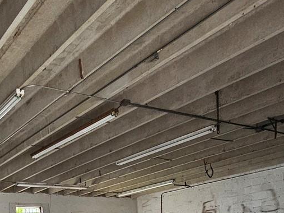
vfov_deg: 29.2
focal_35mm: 41
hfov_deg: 41.3
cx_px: 16
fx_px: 336
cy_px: 268
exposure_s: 1/60
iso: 320
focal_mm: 2.2
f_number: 2.2
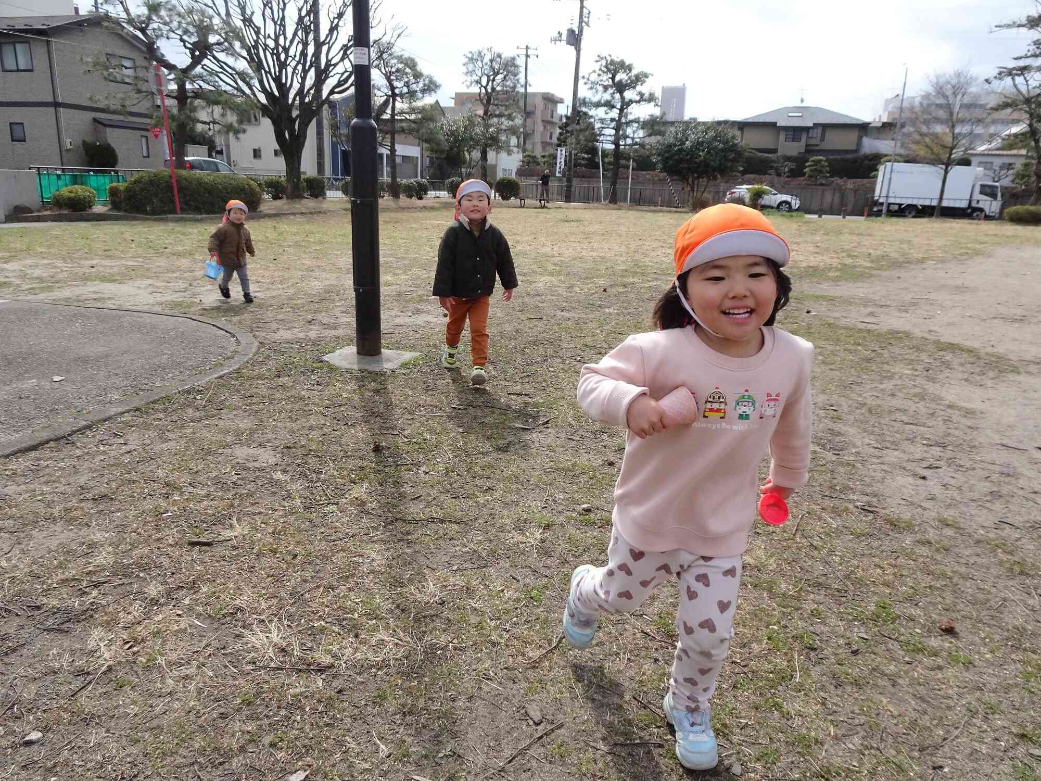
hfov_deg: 71.6
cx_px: 520
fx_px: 722
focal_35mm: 24
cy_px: 390
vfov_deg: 56.8
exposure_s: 1/1250
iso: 160
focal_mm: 4.1
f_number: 3.5
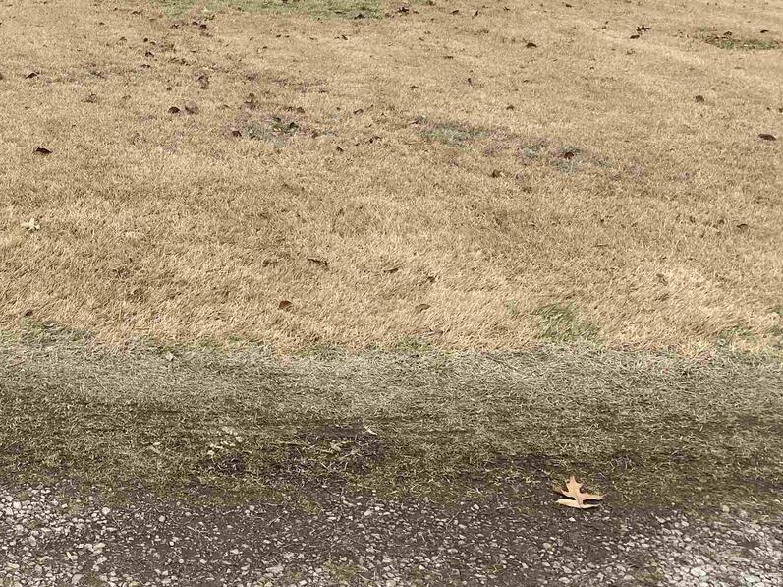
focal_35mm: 47
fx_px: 1063
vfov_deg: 30.3
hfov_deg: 38.2
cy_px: 138
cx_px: 103
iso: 32
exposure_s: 1/576
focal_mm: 4.25
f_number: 1.8
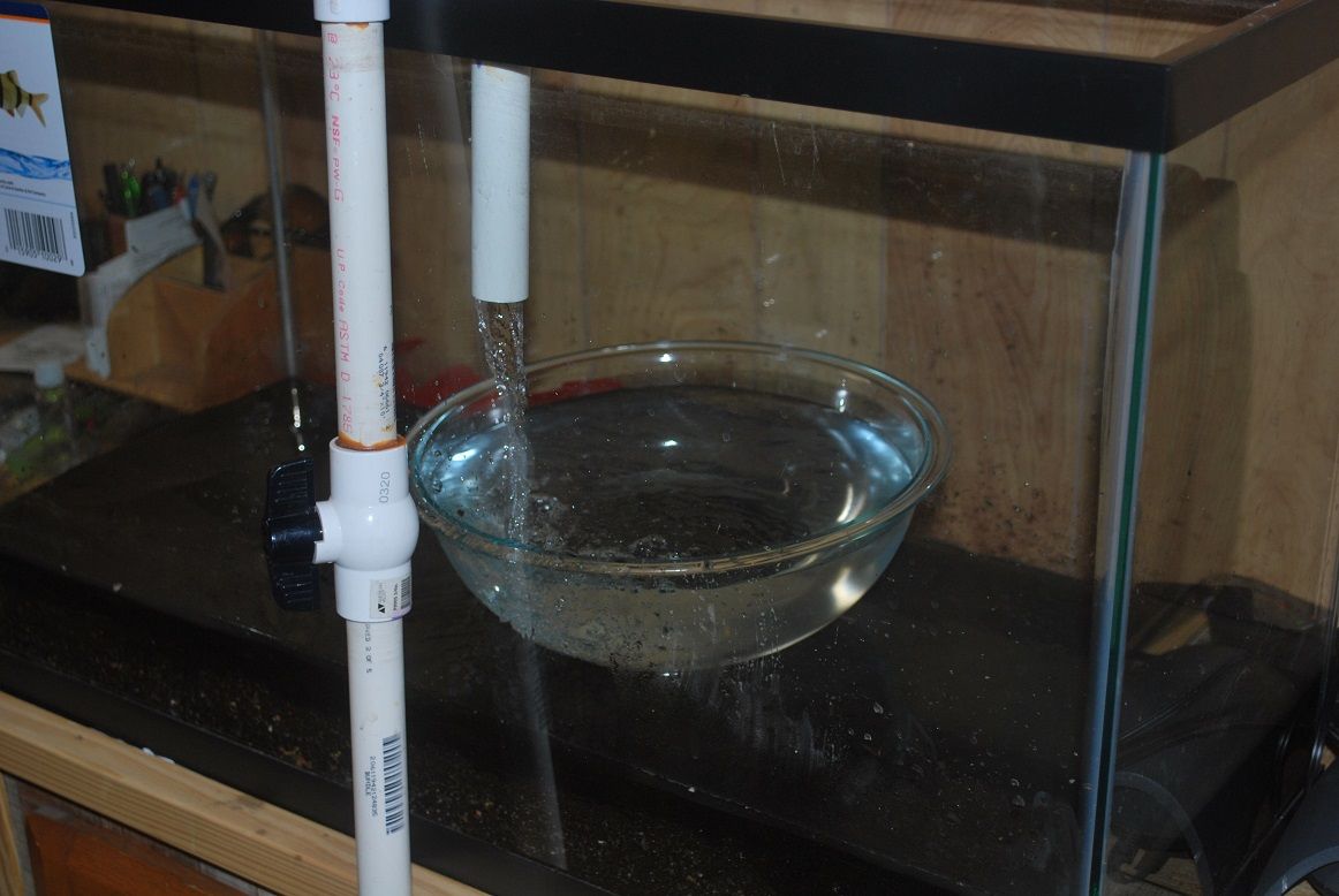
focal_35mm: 54
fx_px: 2011
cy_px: 448
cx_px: 670
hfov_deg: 36.8
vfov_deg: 25.1
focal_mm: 36
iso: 200
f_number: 5.3
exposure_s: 1/60
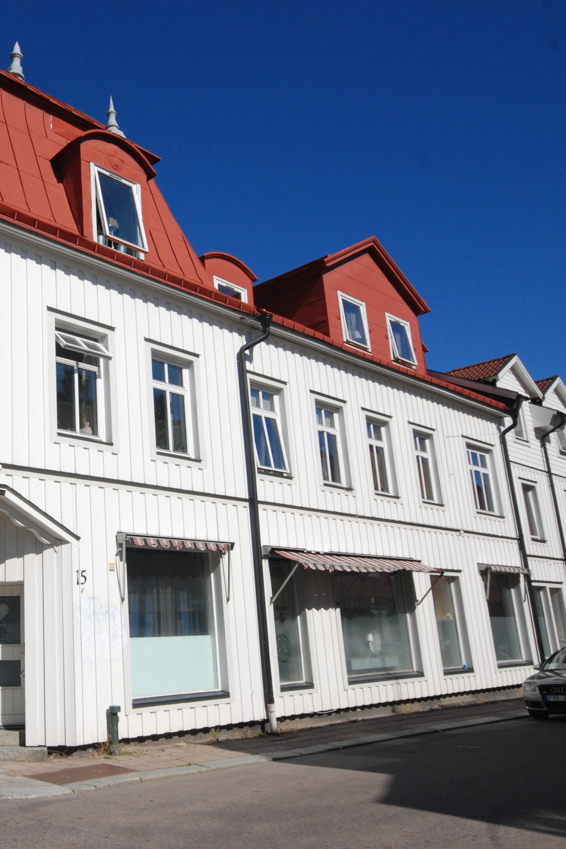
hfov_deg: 38.4
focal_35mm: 32
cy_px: 428
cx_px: 59
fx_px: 755
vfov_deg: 58.7
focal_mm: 14
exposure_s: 1/640
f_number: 13
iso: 400
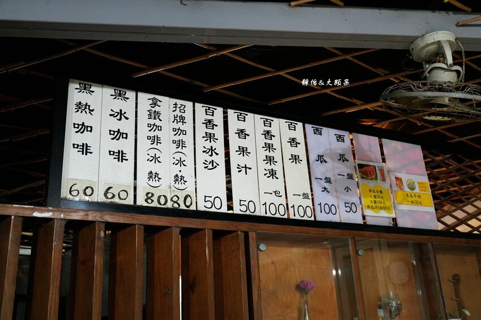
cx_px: 240
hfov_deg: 51.9
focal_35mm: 37
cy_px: 160
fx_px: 494
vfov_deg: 35.9
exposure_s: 1/40
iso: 2000
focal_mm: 37
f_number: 4
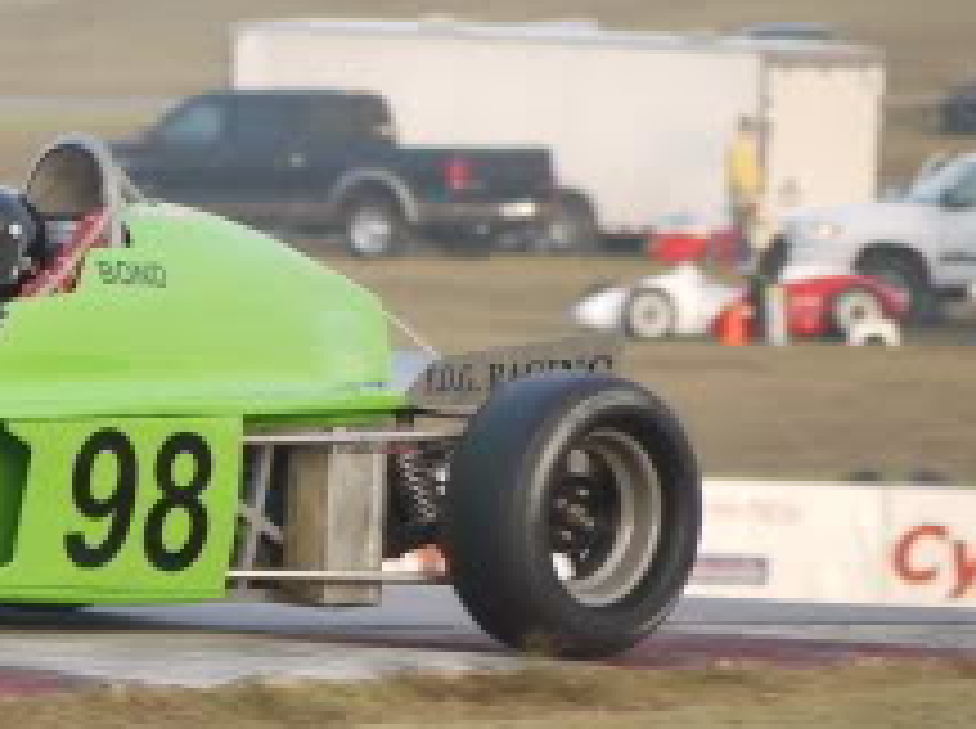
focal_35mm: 851
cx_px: -229
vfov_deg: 1.7
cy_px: 454
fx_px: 23954
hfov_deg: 2.3
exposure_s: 1/200
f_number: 5.2
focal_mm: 144
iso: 200
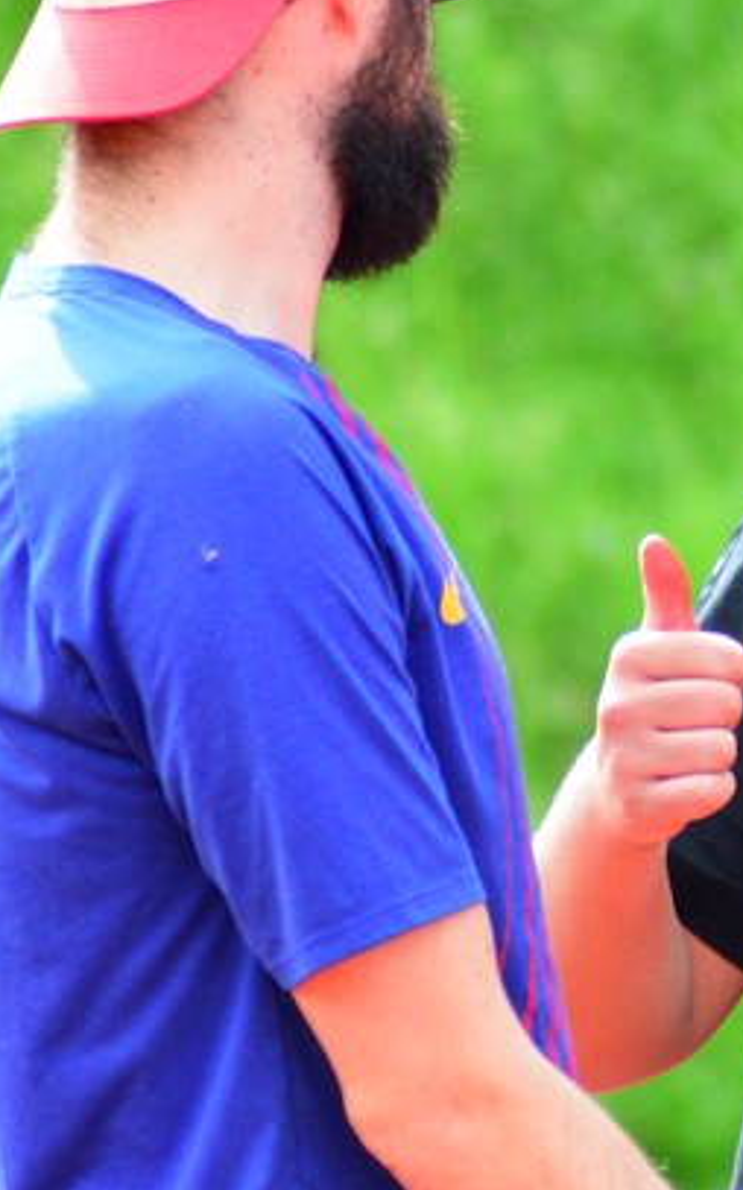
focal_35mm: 577
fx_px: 18714
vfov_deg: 3.6
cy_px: 577
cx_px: 1208
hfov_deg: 2.3
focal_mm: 150
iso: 1250
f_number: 4.2
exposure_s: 1/1000
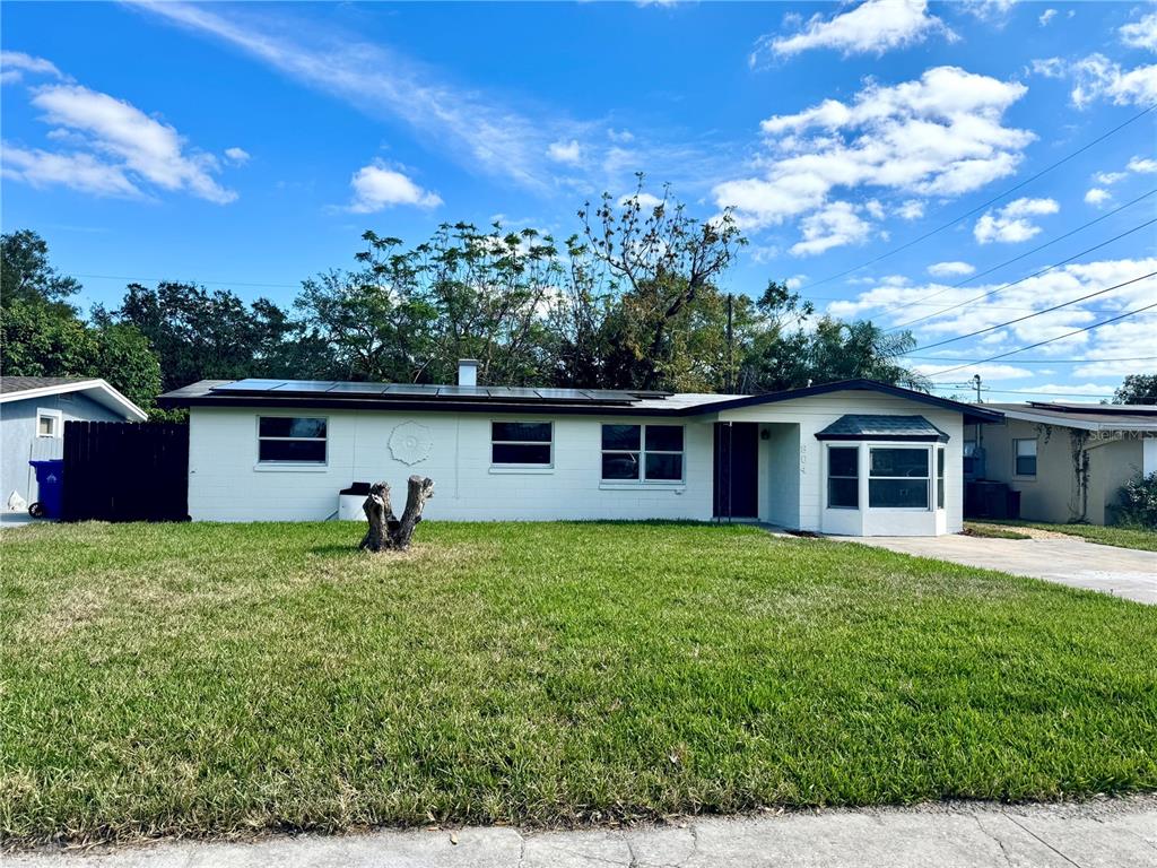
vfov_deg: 56.8
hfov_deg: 71.6
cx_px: 578
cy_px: 434
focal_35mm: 24
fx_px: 802
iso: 80
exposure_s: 1/4310
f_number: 1.78
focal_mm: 6.76
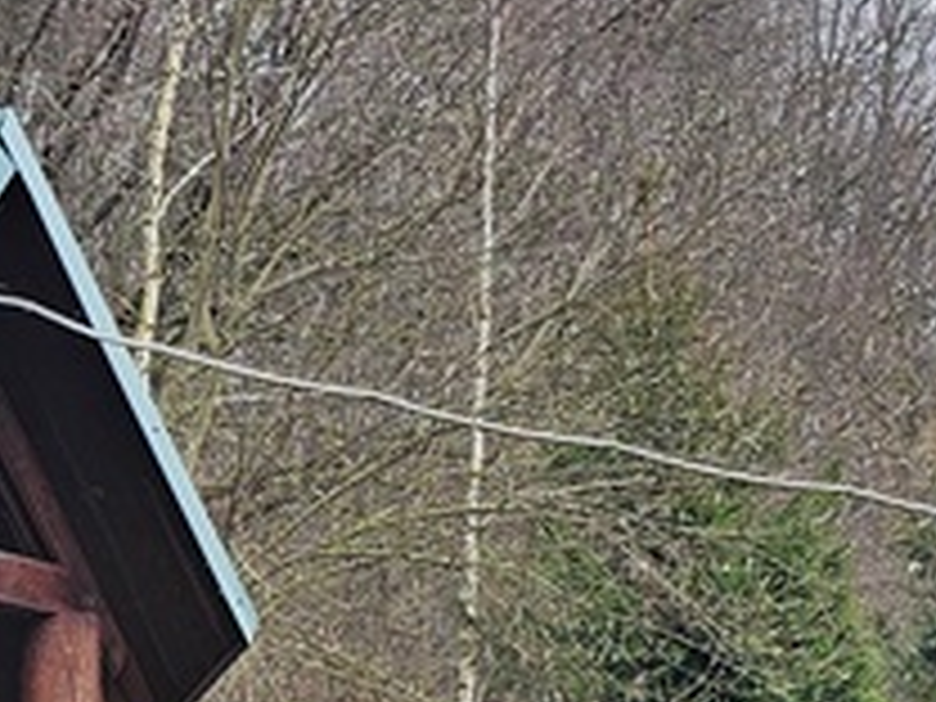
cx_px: -436
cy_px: 878
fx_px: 2866
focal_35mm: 106
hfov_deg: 16.9
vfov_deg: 13.5
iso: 64
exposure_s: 1/180
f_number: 1.7
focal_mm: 6.3
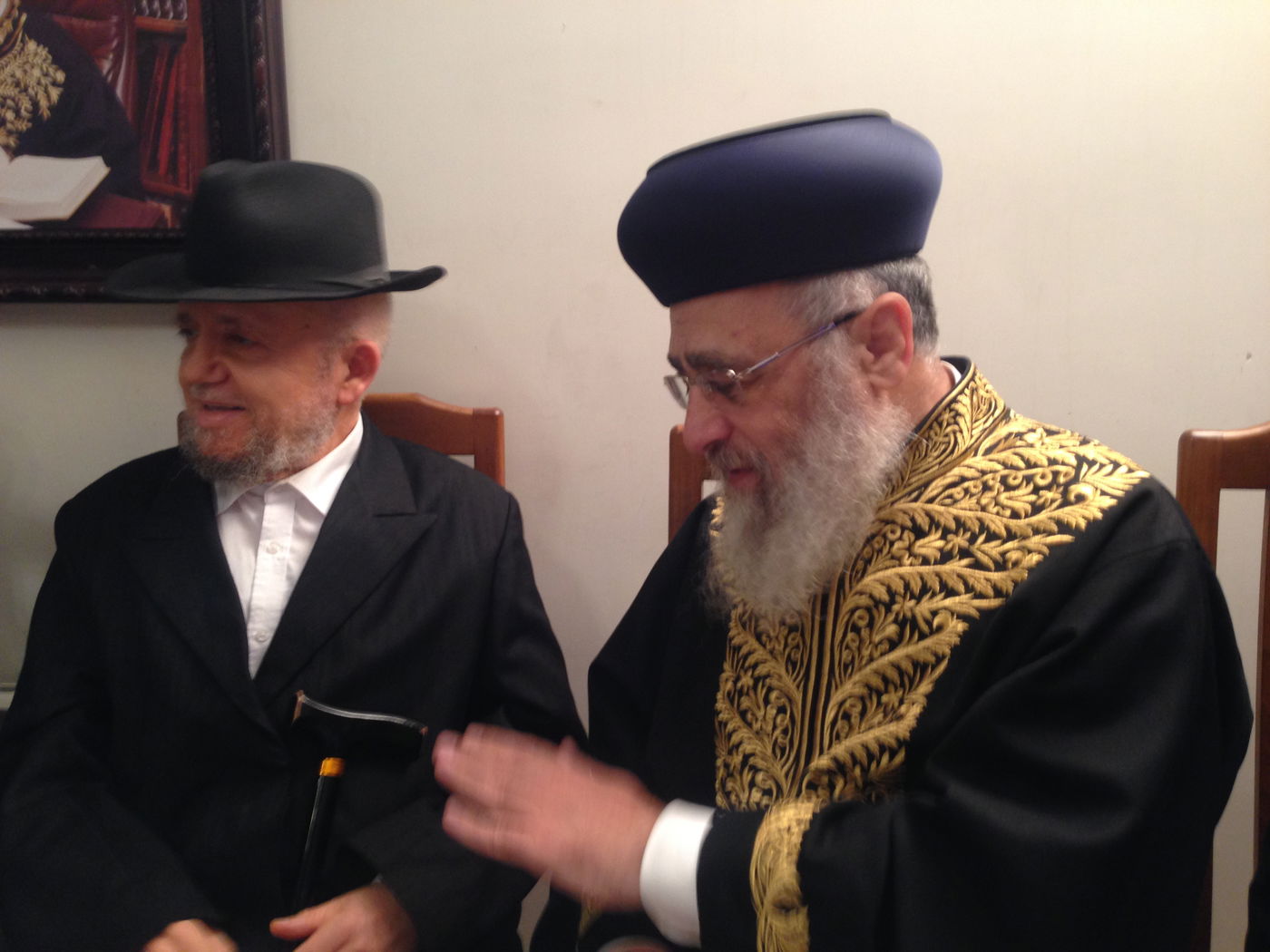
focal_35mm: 33
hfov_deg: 55.4
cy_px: 476
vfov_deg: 42.9
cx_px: 635
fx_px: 1211
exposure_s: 1/20
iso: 100
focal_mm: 4.12
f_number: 2.4
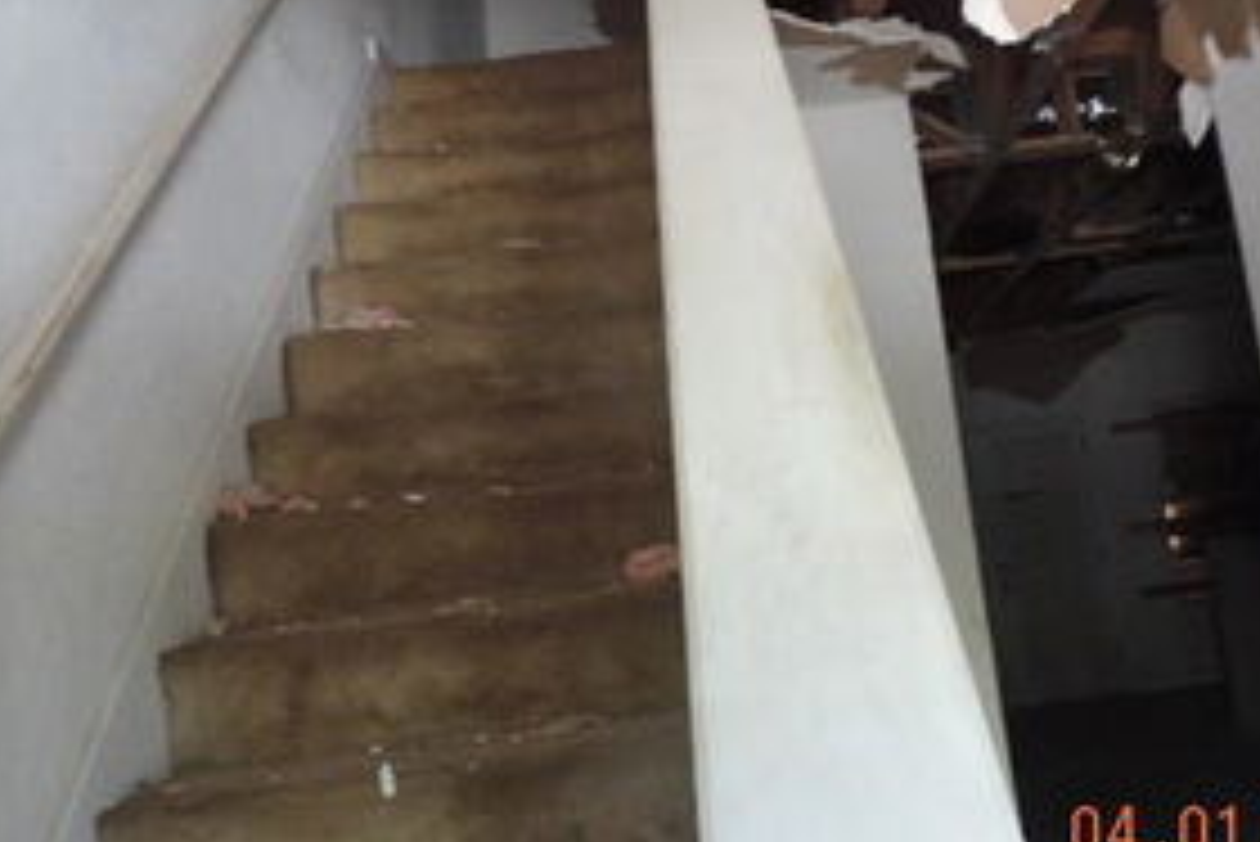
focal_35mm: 38
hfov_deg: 50.2
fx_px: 1331
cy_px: 275
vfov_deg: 34.7
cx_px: 781
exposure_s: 1/30
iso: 280
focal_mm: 4.3
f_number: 3
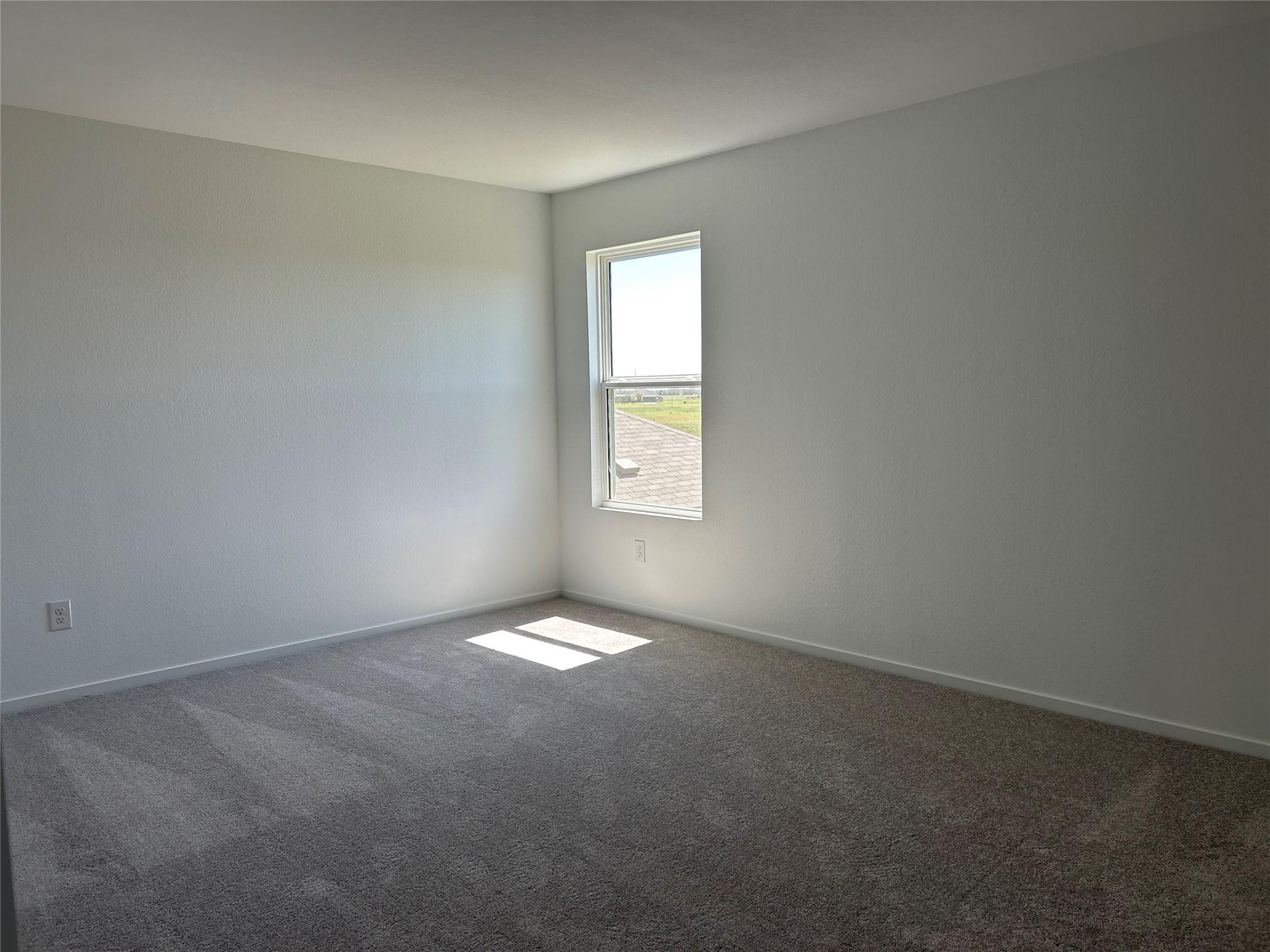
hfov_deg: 67.3
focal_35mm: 26
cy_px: 476
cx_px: 635
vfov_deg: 53.1
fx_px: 954
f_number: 1.5
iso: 40
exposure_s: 1/260
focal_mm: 5.7
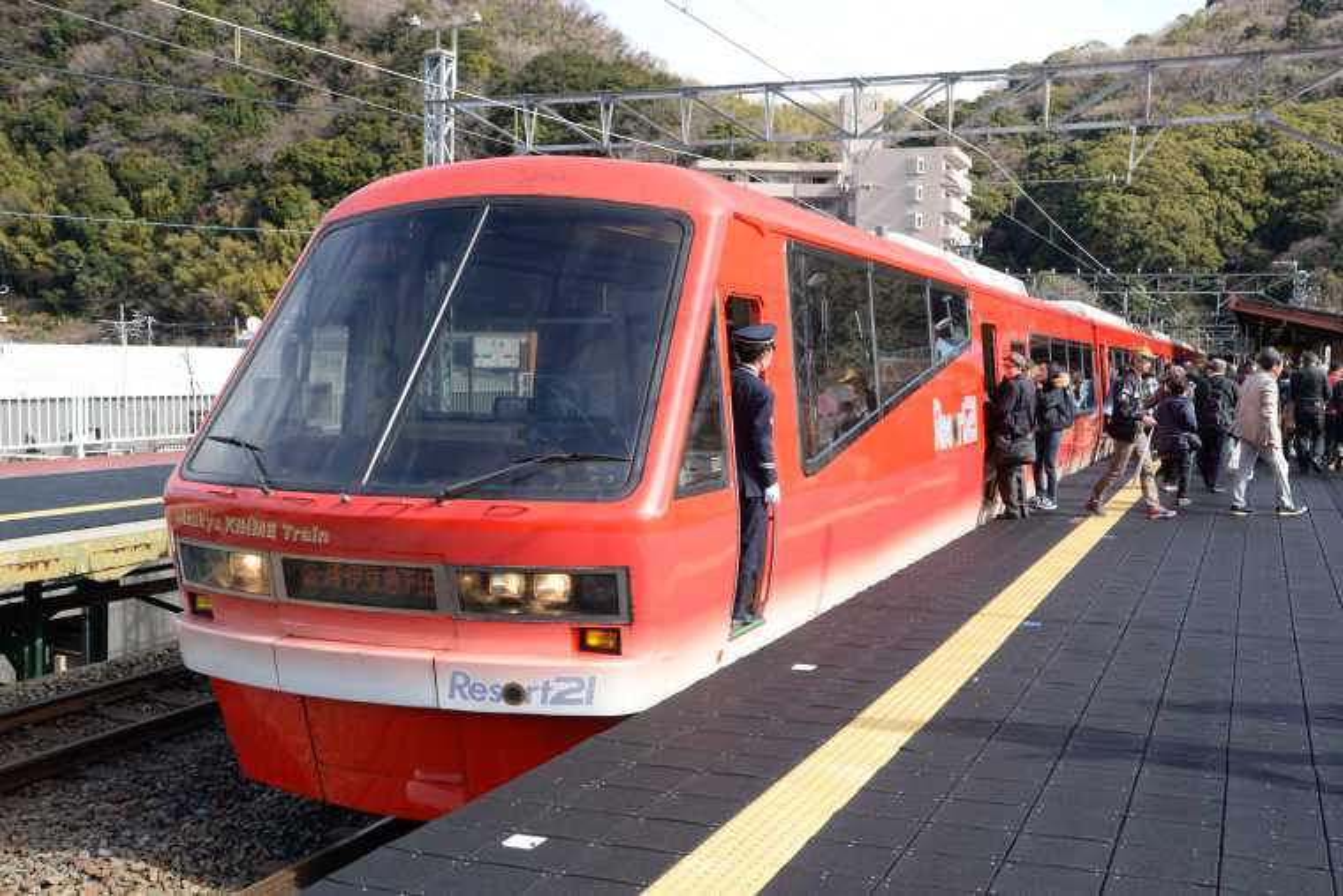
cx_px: 672
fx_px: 1418
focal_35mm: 38
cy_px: 448
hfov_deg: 50.7
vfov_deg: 35.1
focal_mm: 38
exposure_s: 1/500
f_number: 11
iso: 800
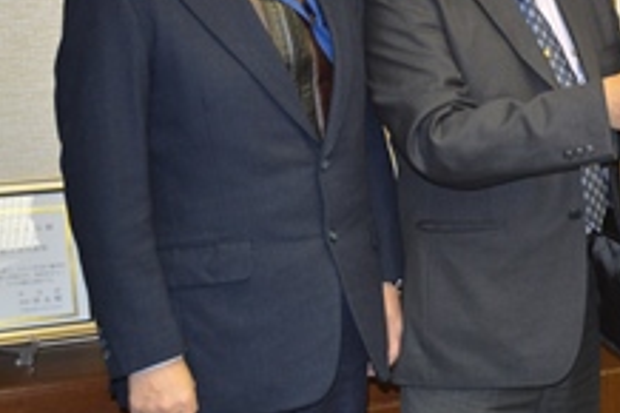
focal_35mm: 90
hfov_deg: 21.7
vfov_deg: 15.0
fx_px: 1549
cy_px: 66
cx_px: 638
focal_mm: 29
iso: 1000
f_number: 4.5
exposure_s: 1/60
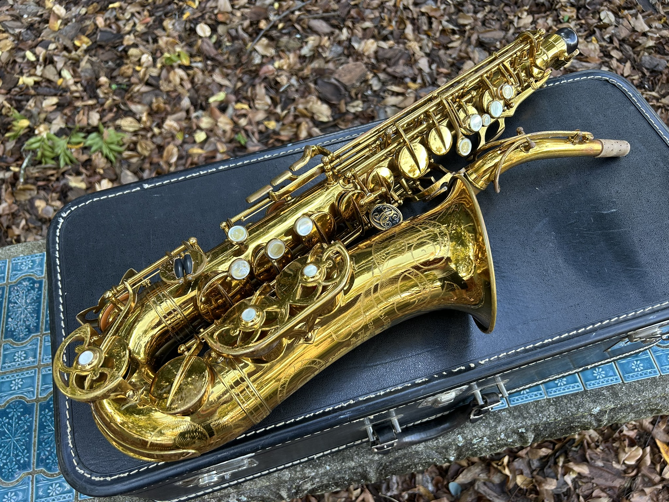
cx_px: 334
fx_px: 502
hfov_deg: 67.3
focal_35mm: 26
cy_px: 251
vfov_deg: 53.1
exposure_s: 1/121
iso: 80
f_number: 1.5
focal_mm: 5.7
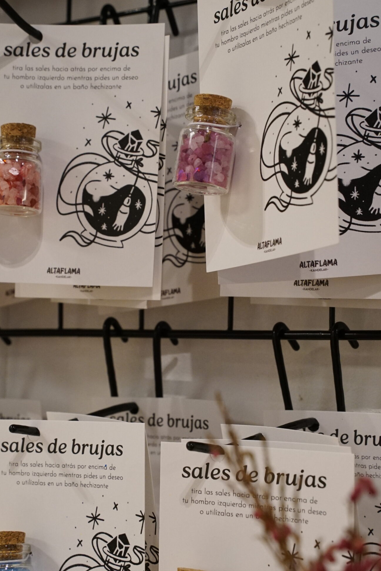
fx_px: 1300
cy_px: 318
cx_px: 166
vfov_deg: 24.7
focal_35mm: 82
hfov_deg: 16.7
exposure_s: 1/60
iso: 3200
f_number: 10
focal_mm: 62
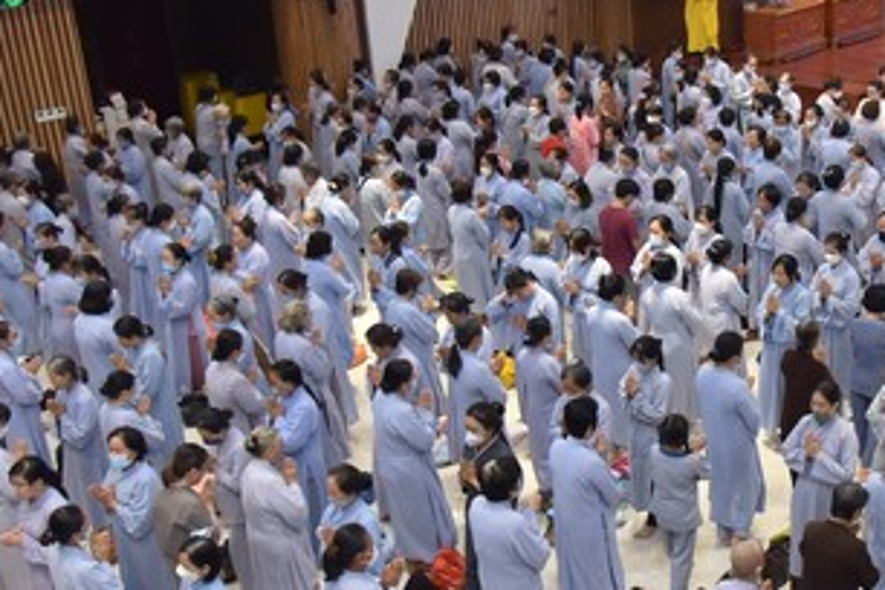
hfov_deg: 37.3
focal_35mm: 51
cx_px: 726
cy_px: 338
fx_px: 1254
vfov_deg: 26.5
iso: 2000
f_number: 5
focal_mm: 24
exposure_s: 1/160
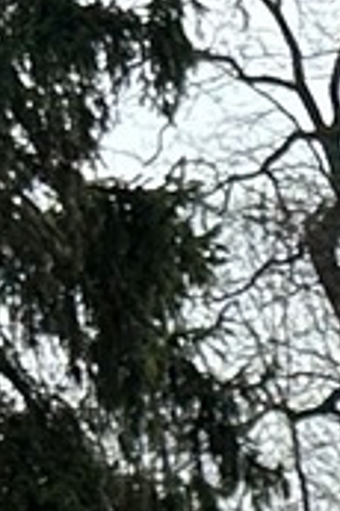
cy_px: 1641
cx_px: 1461
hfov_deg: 4.9
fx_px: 3478
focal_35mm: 245
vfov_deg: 7.3
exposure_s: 1/1664
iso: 80
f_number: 1.78
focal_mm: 6.86
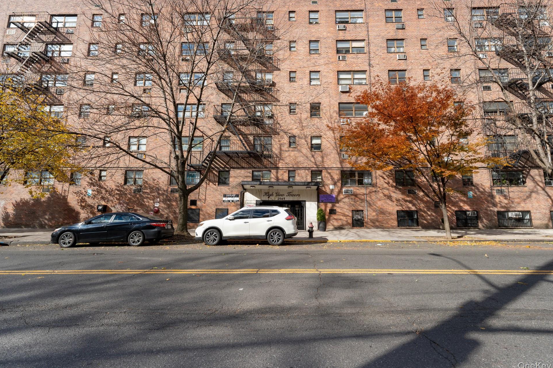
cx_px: 280
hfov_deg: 100.4
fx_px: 230
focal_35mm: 15
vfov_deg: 77.3
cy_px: 175
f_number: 10
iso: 800
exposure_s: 1/200
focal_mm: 14
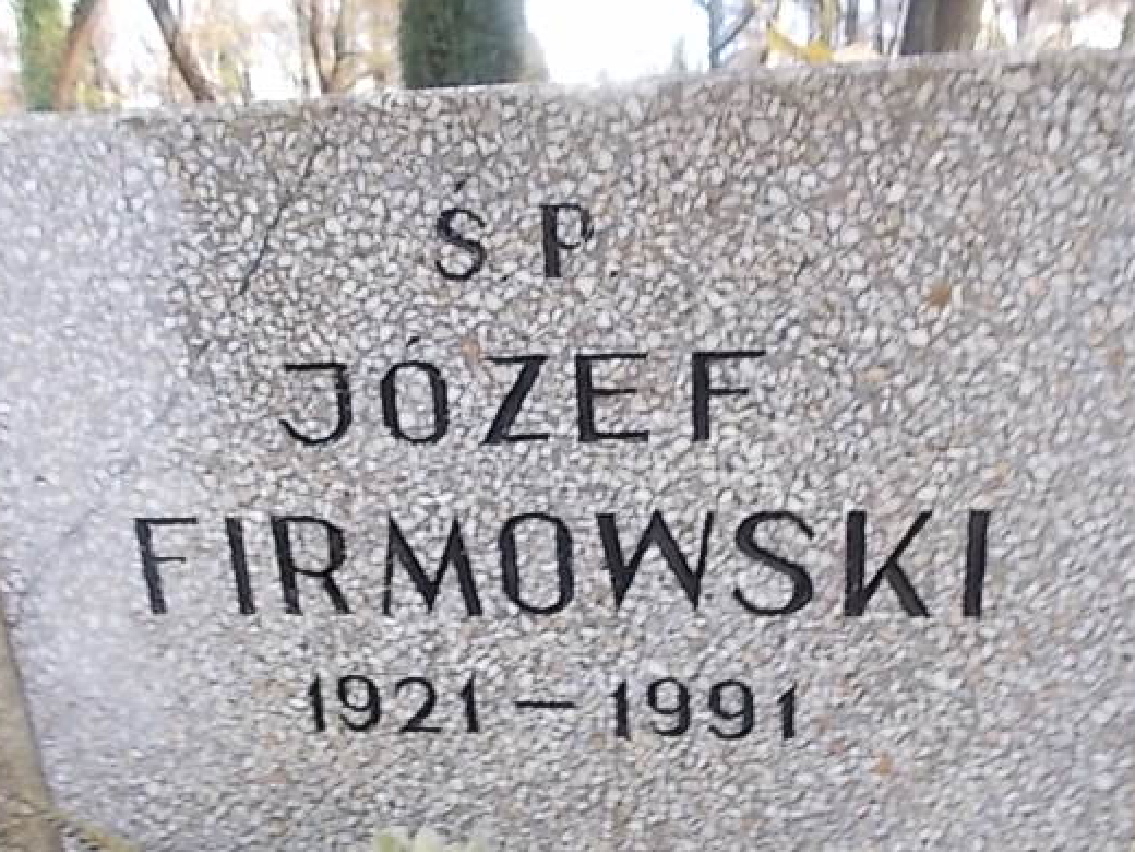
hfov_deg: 56.8
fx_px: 1049
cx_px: 565
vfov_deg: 44.0
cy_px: 505
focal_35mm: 32
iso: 80
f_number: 3.2
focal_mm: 4.6
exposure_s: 1/40
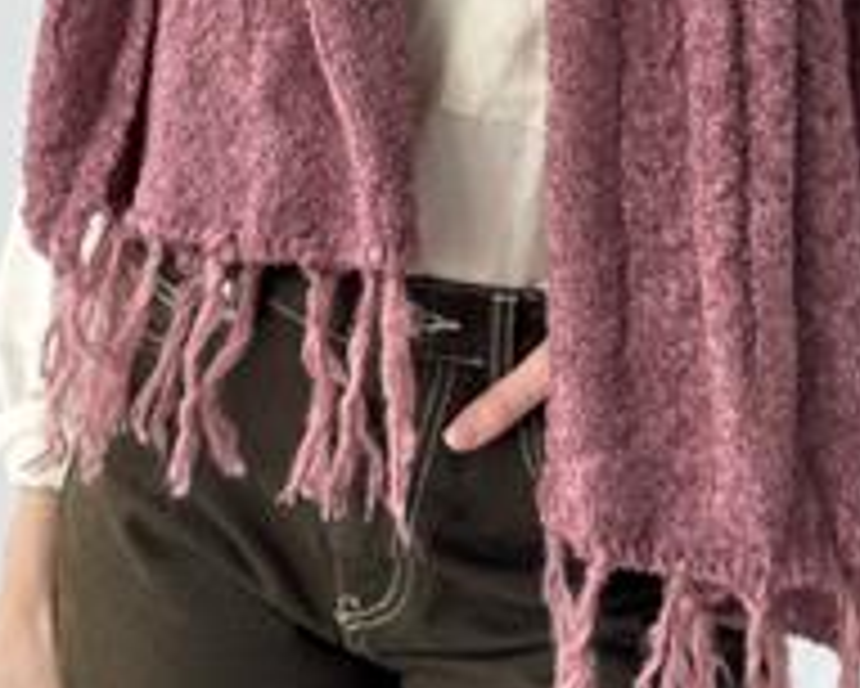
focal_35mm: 131
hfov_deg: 14.7
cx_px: 513
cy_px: -366
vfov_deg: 11.3
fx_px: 3336
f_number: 1.78
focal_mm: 6.76
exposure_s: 1/121
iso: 50
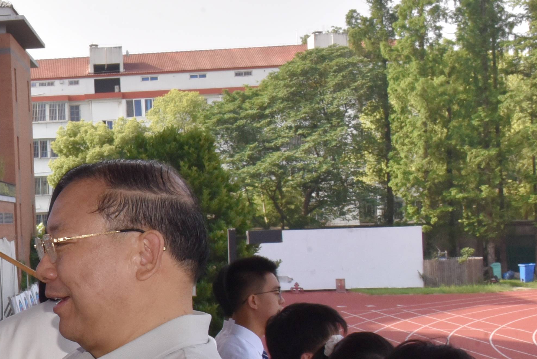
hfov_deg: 19.7
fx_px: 1402
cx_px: -194
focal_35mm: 94
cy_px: 189
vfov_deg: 14.6
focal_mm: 31
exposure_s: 1/200
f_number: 18
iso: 1000
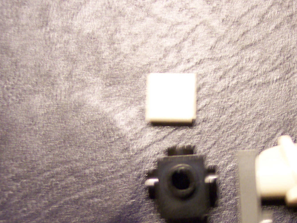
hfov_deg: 26.5
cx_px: 204
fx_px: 626
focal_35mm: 73
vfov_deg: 20.0
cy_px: 176
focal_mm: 8
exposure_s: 1/8
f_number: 2.8
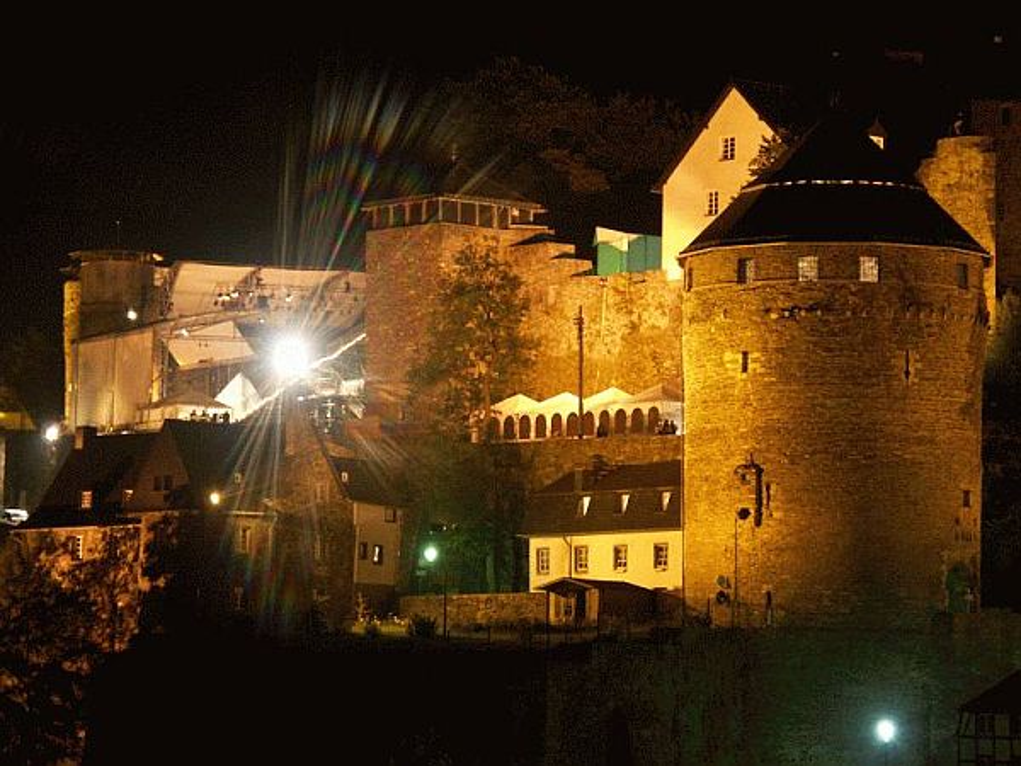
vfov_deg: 10.2
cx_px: 510
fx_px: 4306
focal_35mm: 146
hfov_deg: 13.5
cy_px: 383
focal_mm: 36.91
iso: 200
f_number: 3.2
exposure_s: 1
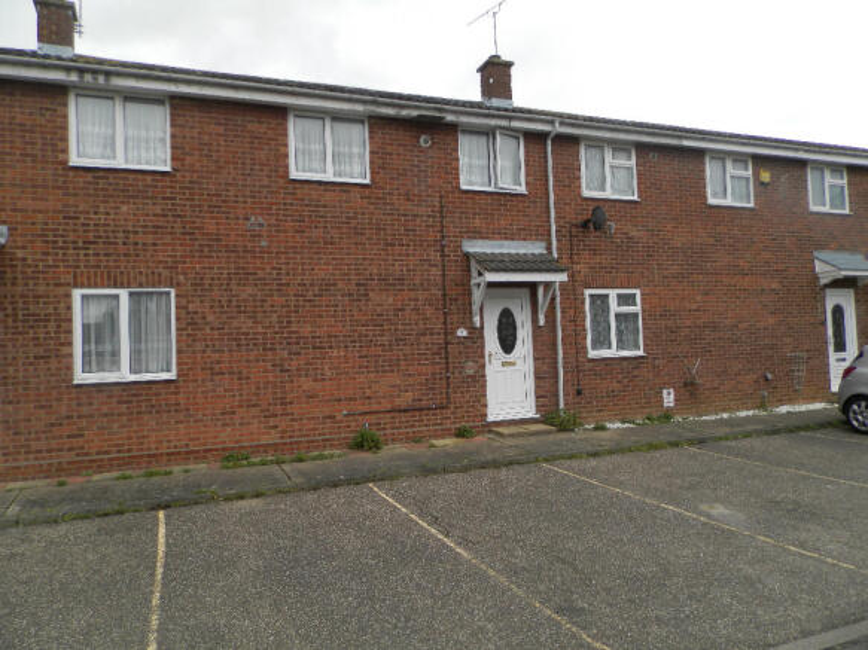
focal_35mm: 25
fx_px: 627
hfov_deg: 69.4
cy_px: 325
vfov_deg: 54.9
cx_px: 434
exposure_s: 1/320
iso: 80
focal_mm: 4.5
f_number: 3.1
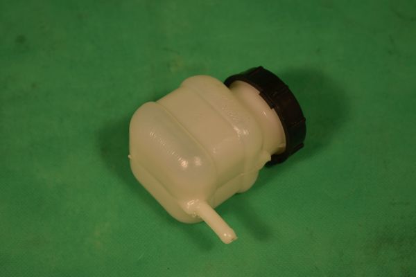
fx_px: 953
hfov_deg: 24.6
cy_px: 138
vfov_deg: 16.6
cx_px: 208
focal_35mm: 82
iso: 100
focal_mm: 55
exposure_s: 1/250
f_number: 5.6
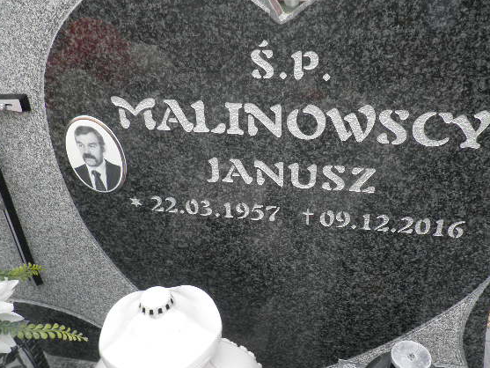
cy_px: 194
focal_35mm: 31
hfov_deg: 58.2
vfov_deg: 45.4
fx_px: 439
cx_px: 272
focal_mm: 5
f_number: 3.5
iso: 64
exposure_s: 1/50
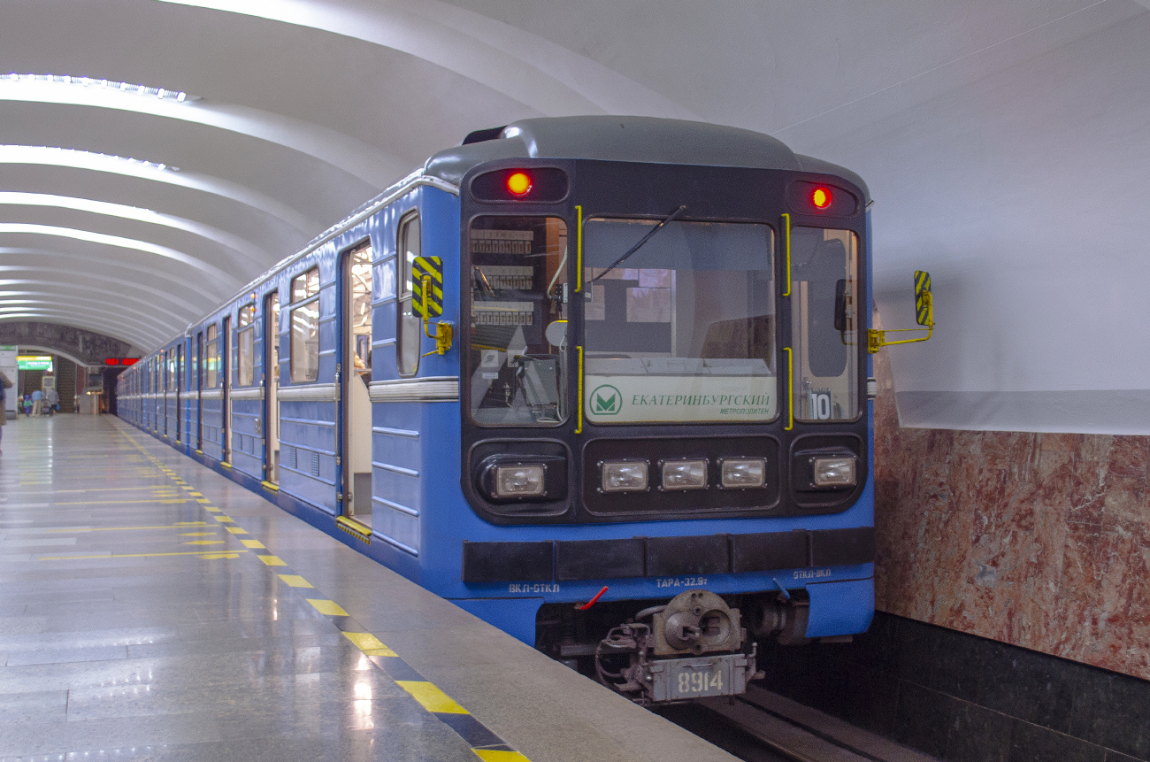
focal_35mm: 39
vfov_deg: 34.1
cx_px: 575
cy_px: 381
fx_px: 1243
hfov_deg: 49.6
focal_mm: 26
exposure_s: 1/10
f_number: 4.2
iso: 400
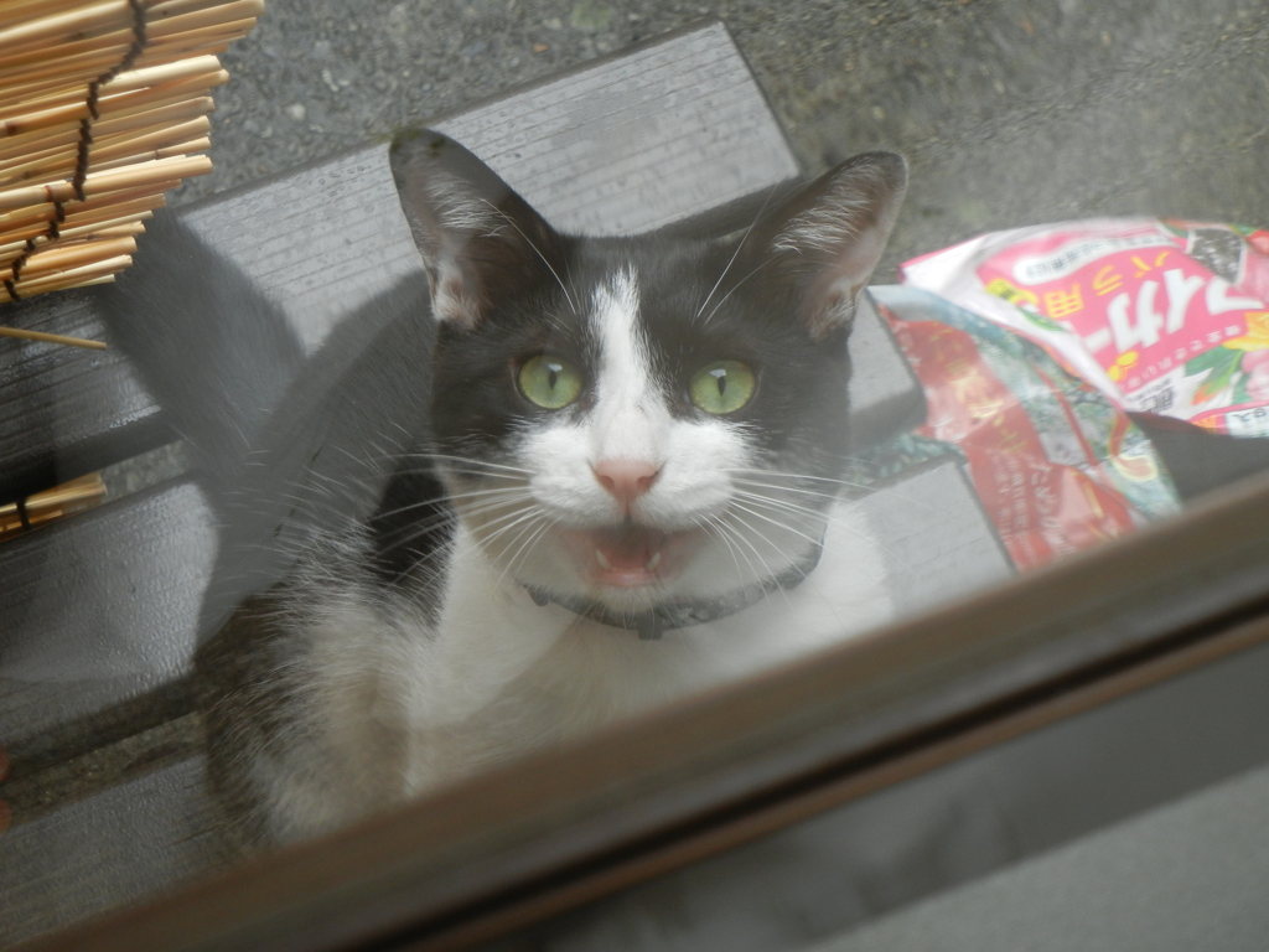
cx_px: 634
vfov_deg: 12.8
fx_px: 4252
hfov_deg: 17.0
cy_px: 476
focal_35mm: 116
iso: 160
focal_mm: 20.9
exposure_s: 1/80.8
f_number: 4.6
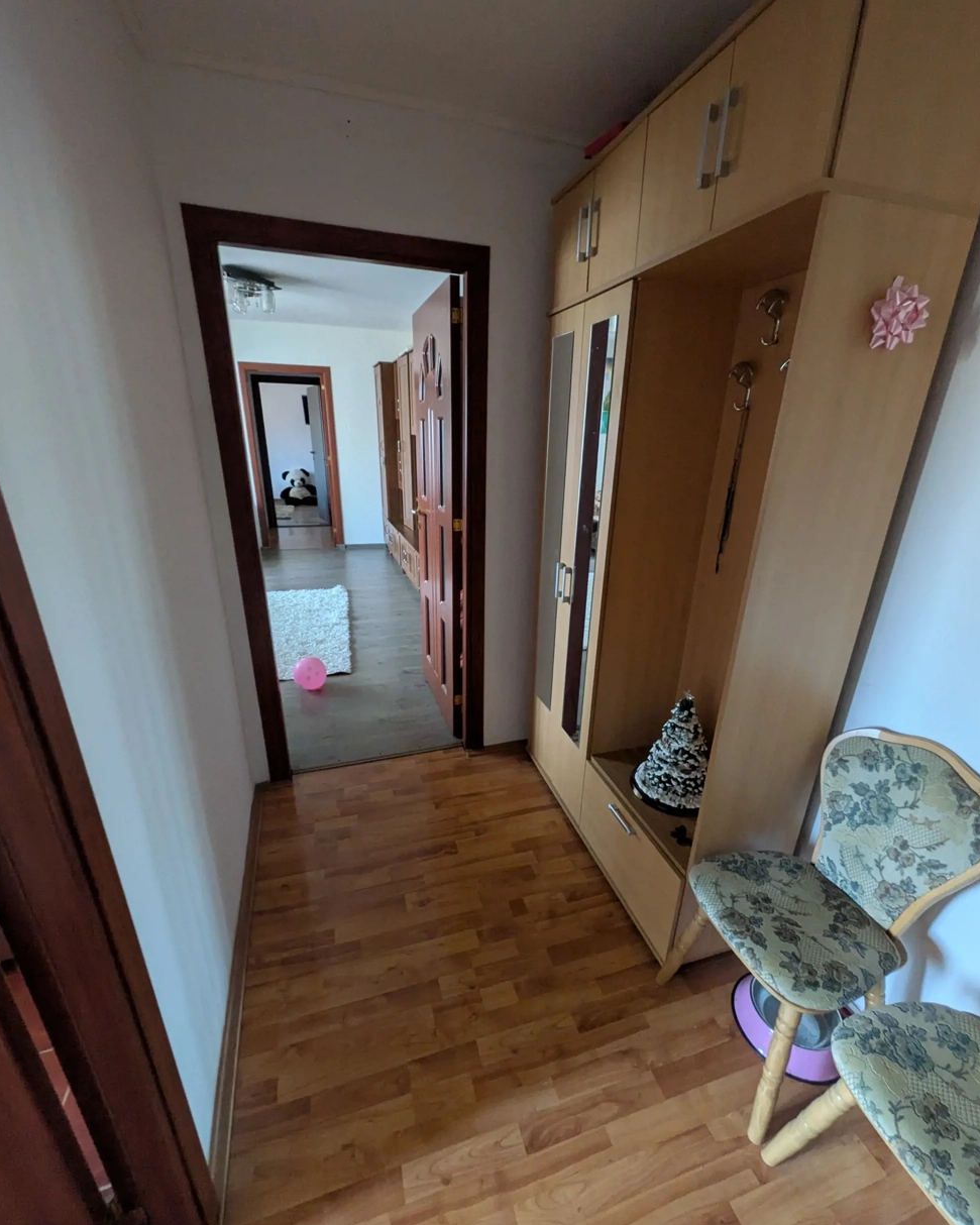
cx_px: 502
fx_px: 544
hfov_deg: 84.0
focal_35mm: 15
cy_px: 632
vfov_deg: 96.8
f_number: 2.2
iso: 467
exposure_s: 1/25
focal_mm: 1.83
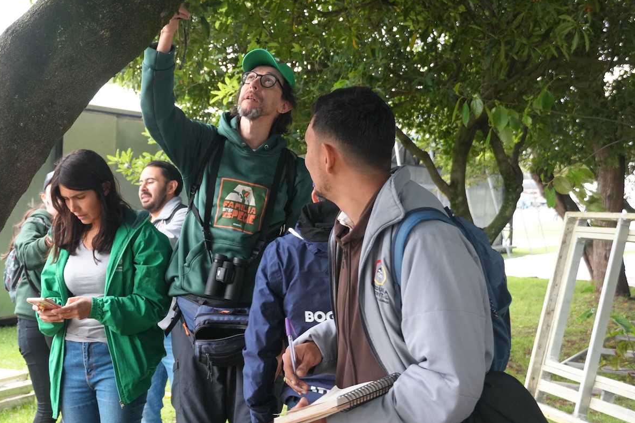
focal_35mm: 59
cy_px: 212
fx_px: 1035
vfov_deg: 23.1
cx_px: 259
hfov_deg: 34.0
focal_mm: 29
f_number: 4.5
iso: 1250
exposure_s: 1/160
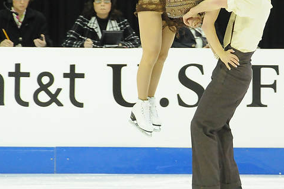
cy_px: 63
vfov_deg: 4.1
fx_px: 2674
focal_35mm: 339
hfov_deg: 6.1
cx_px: 203
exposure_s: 1/400
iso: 3200
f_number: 5.6
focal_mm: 135
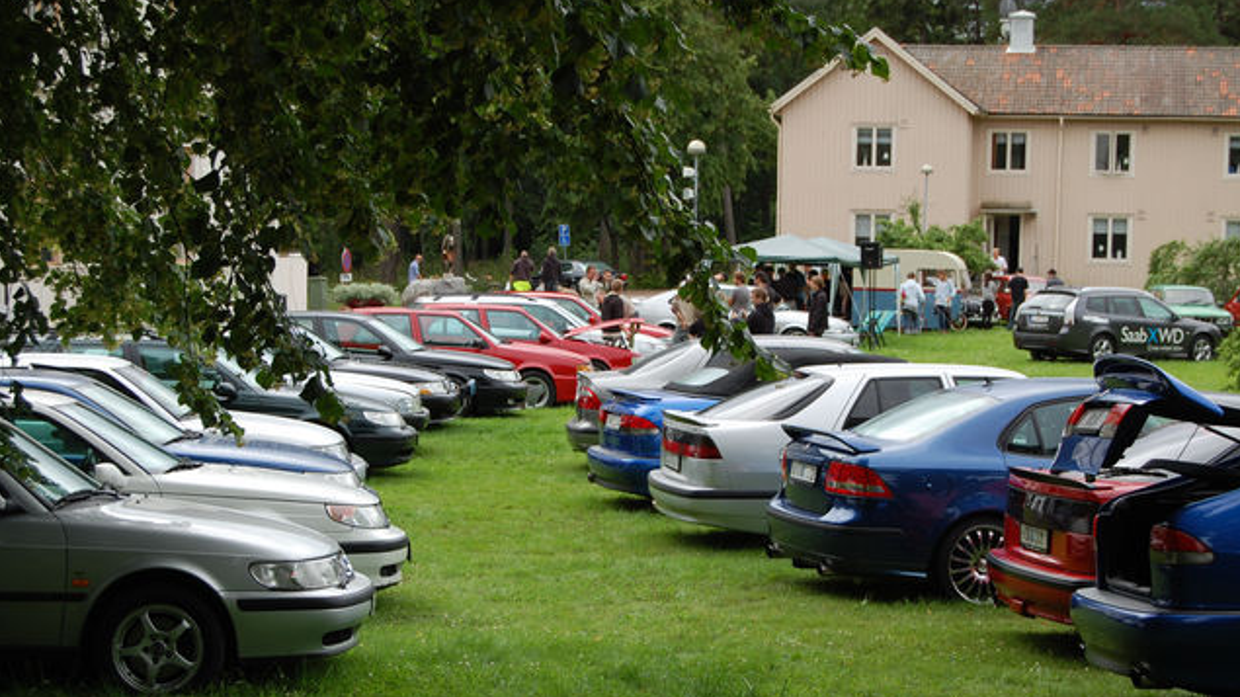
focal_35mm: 76
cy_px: 406
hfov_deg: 27.9
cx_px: 619
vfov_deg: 15.9
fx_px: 2499
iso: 200
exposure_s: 1/250
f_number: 8
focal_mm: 48
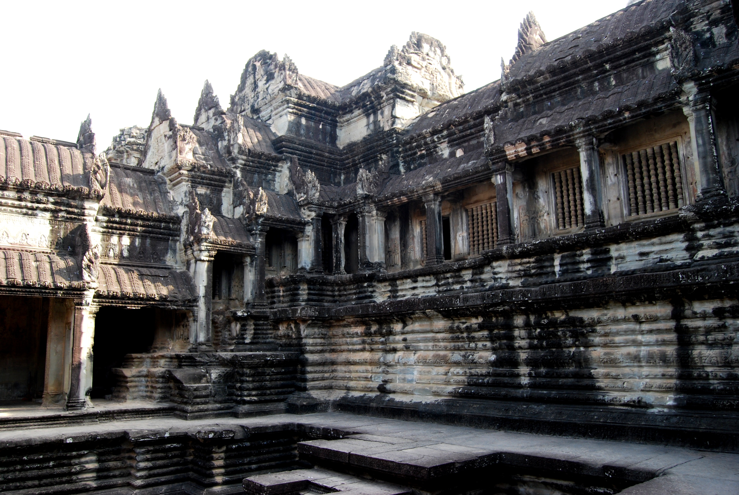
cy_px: 248
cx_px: 370
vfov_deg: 48.0
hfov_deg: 67.3
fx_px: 555
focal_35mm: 27
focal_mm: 18
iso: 200
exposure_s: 1/100
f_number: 5
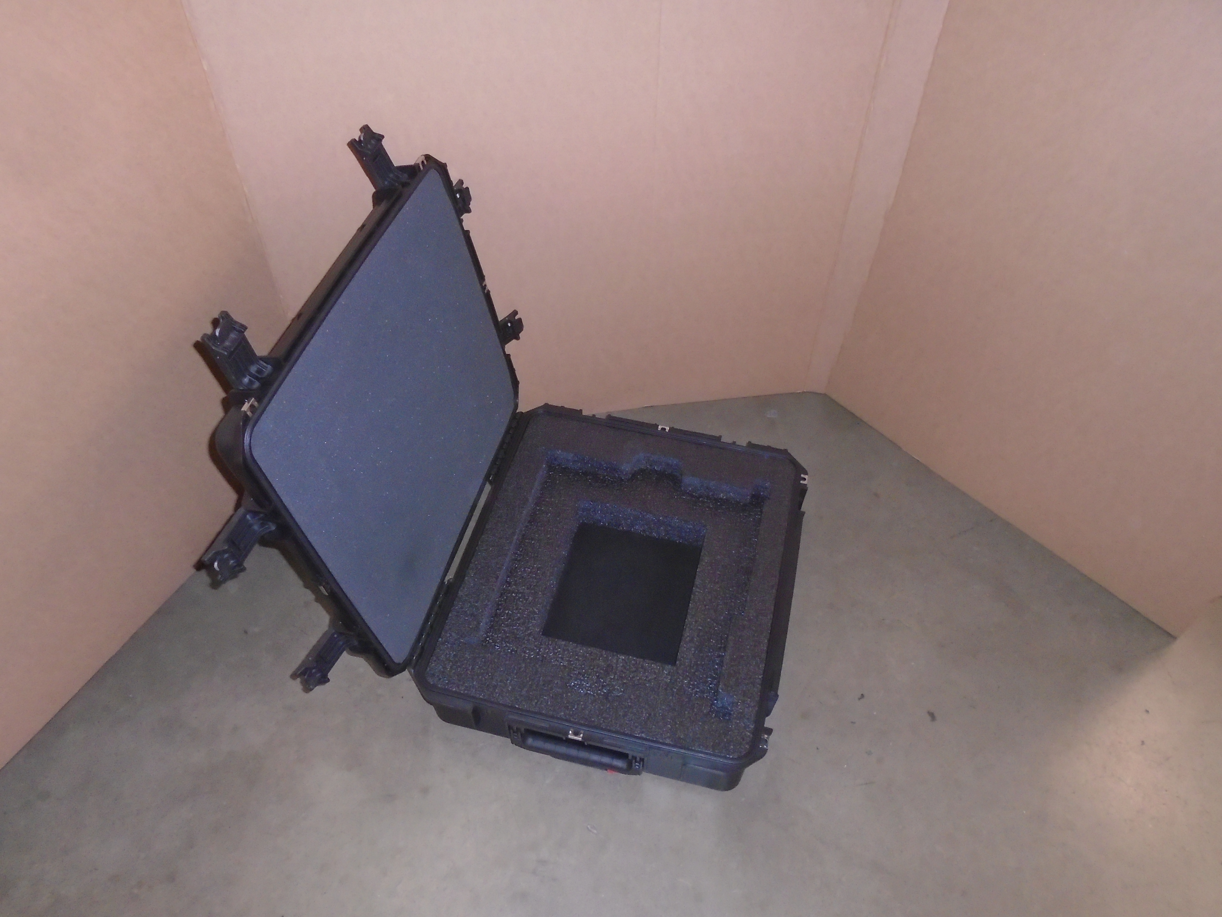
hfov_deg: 67.3
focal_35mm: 26
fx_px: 918
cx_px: 611
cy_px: 458
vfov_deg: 53.1
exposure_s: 1/30
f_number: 3.2
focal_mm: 4.6
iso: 400
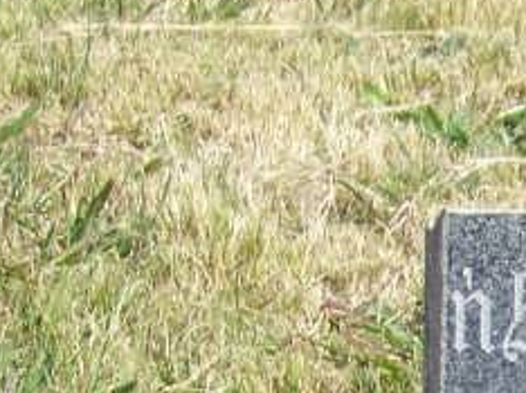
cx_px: 1036
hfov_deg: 5.4
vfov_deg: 4.1
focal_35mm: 359
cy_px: 833
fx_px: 5450
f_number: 3.2
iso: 64
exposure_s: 1/500
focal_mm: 11.7
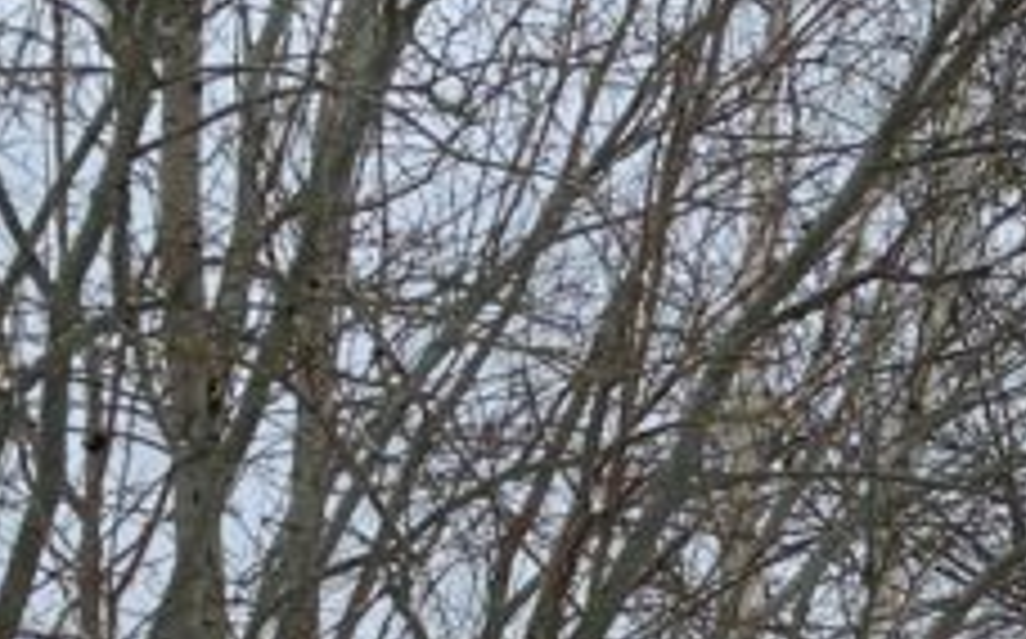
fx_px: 3464
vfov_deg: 10.2
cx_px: 2156
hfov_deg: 13.8
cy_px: 950
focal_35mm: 124
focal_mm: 4.25
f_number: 1.8
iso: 25
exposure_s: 1/911
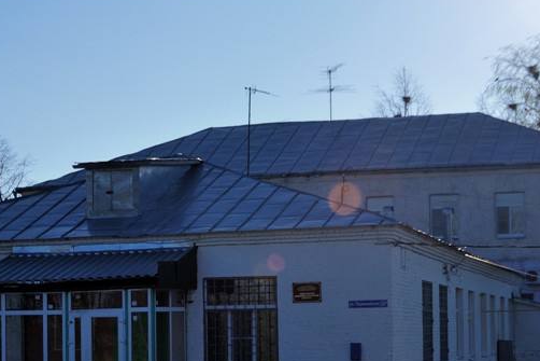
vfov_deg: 14.5
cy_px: 310
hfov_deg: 21.6
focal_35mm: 94
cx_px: 200
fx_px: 1409
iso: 200
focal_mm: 35
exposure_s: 1/1600
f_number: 5
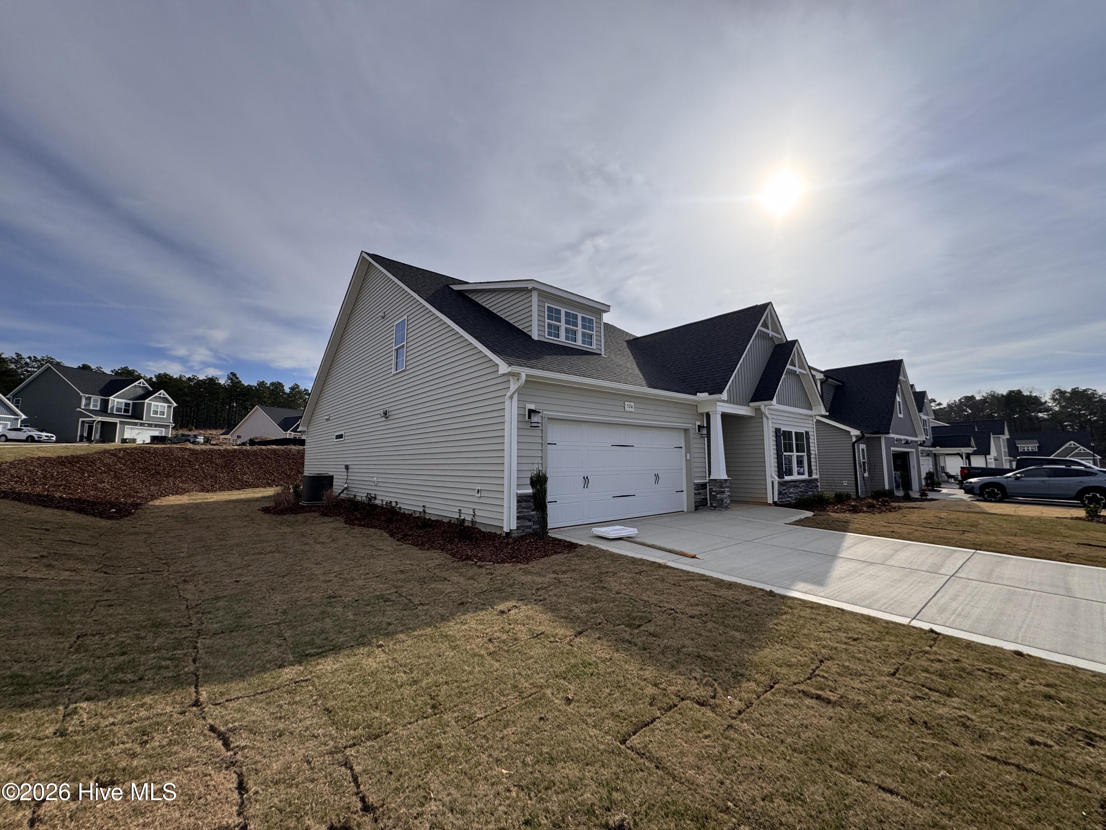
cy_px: 415
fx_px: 447
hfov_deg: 102.1
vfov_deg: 85.7
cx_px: 553
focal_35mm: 14
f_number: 2.2
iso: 50
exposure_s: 1/2985
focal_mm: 2.22
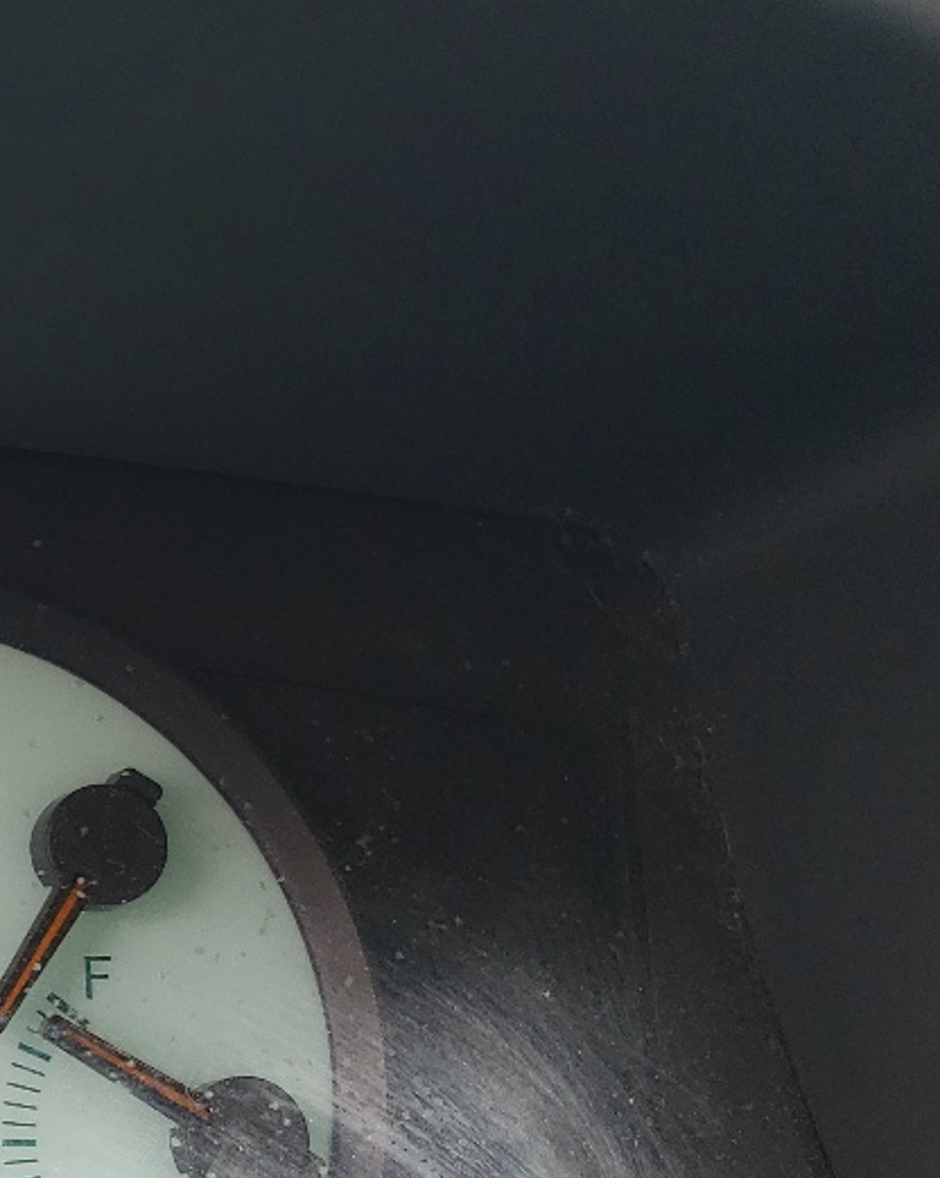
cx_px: -698
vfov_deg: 24.2
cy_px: 893
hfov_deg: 16.7
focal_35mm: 78
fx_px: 2716
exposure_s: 1/167
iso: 50
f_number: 1.5
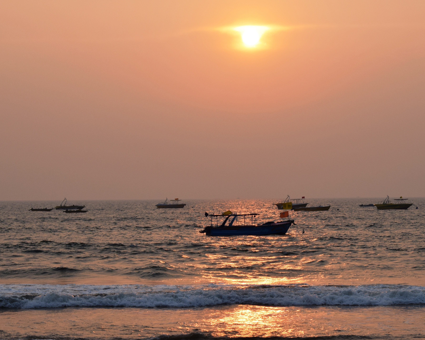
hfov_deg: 14.8
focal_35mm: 130
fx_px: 1633
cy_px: 261
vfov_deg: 11.9
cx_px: 232
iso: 200
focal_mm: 55
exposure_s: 1/200
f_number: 13
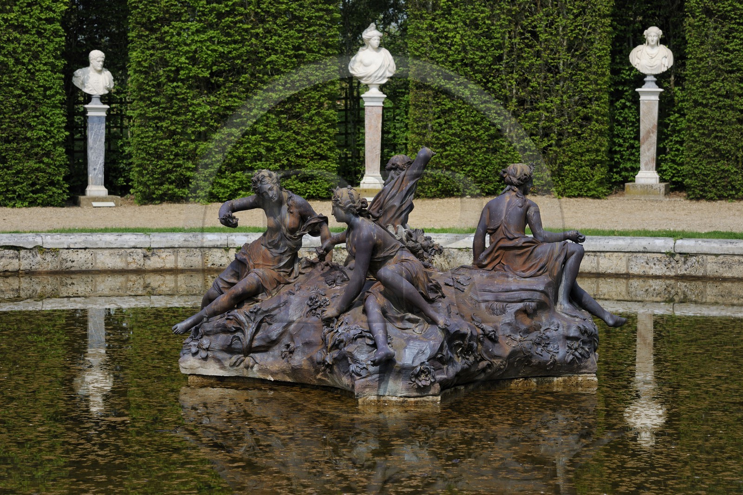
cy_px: 248
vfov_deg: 13.0
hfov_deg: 19.5
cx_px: 372
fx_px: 2166
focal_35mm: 105
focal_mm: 105
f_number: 9
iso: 100
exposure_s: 1/160
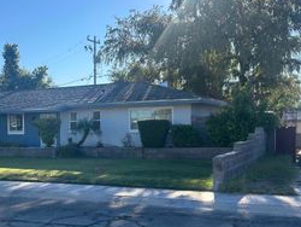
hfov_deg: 36.2
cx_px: 89
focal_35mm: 52
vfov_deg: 27.9
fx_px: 453
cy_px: 154
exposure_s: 1/2762
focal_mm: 5.7
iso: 50
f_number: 1.5
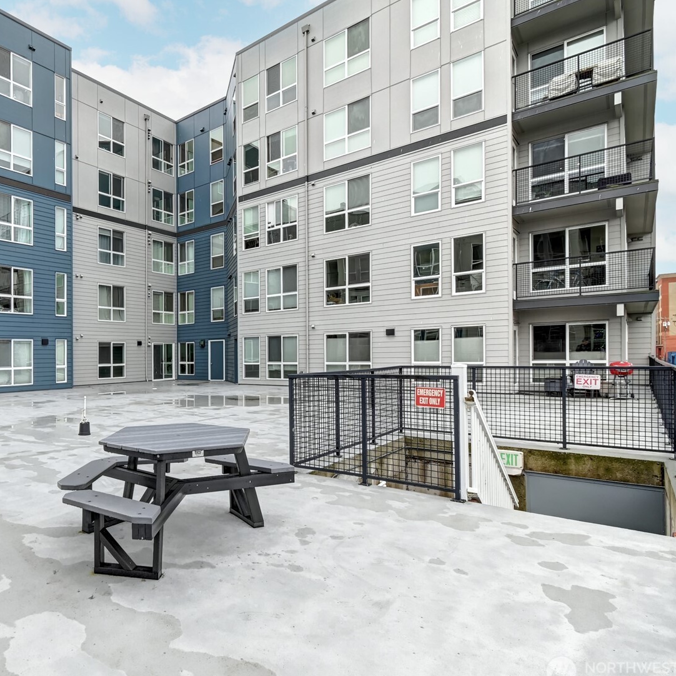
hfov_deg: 69.8
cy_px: 342
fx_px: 442
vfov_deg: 74.8
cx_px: 168
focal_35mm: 20
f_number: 11
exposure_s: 1/6
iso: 200
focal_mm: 10
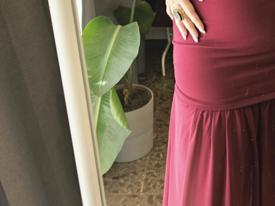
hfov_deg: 30.5
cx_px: 218
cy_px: -34
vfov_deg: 22.0
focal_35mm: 62
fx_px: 492
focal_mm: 6.3
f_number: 1.7
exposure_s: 1/100
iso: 160
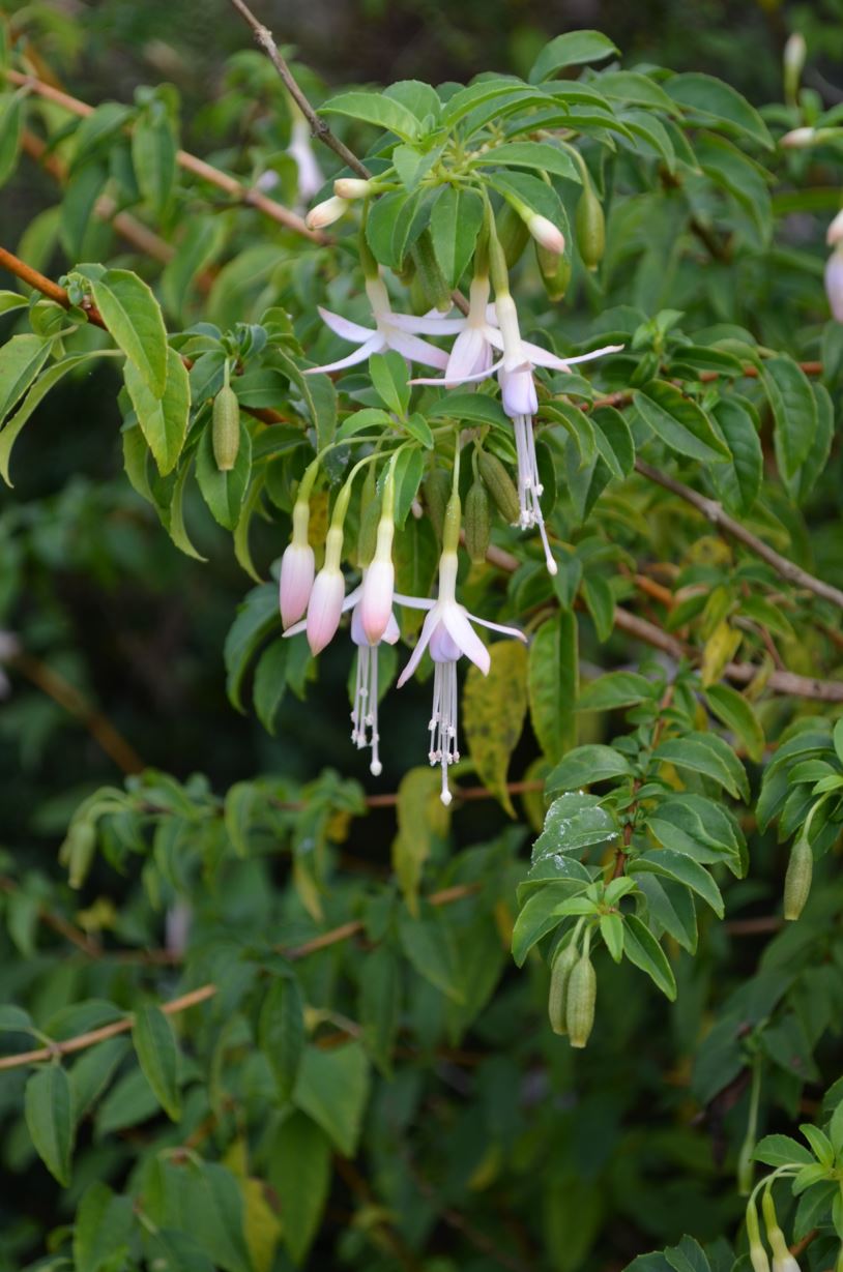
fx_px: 2911
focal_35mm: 82
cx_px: 422
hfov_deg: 16.5
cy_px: 636
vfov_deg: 24.7
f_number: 5.6
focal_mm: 55
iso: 200
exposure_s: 1/125
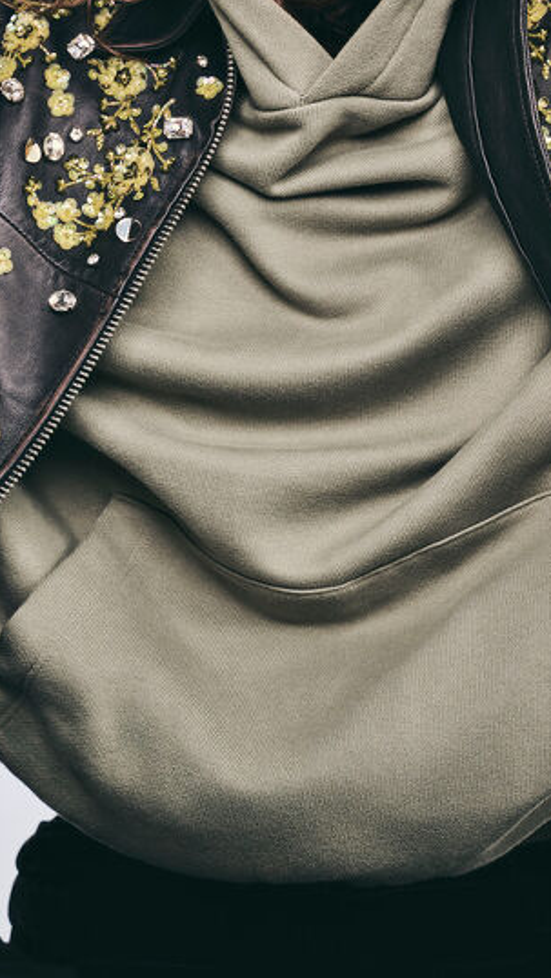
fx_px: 2828
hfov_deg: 11.1
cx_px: 321
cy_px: 256
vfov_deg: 19.5
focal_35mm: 109
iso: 100
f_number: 8
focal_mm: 70
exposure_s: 1/160
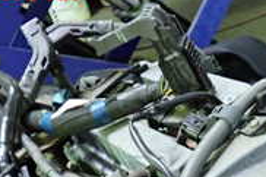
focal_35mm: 103
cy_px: 301
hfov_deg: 19.4
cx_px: 251
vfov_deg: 12.3
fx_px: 760
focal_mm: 5.4
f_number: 2.3
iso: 500
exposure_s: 1/30
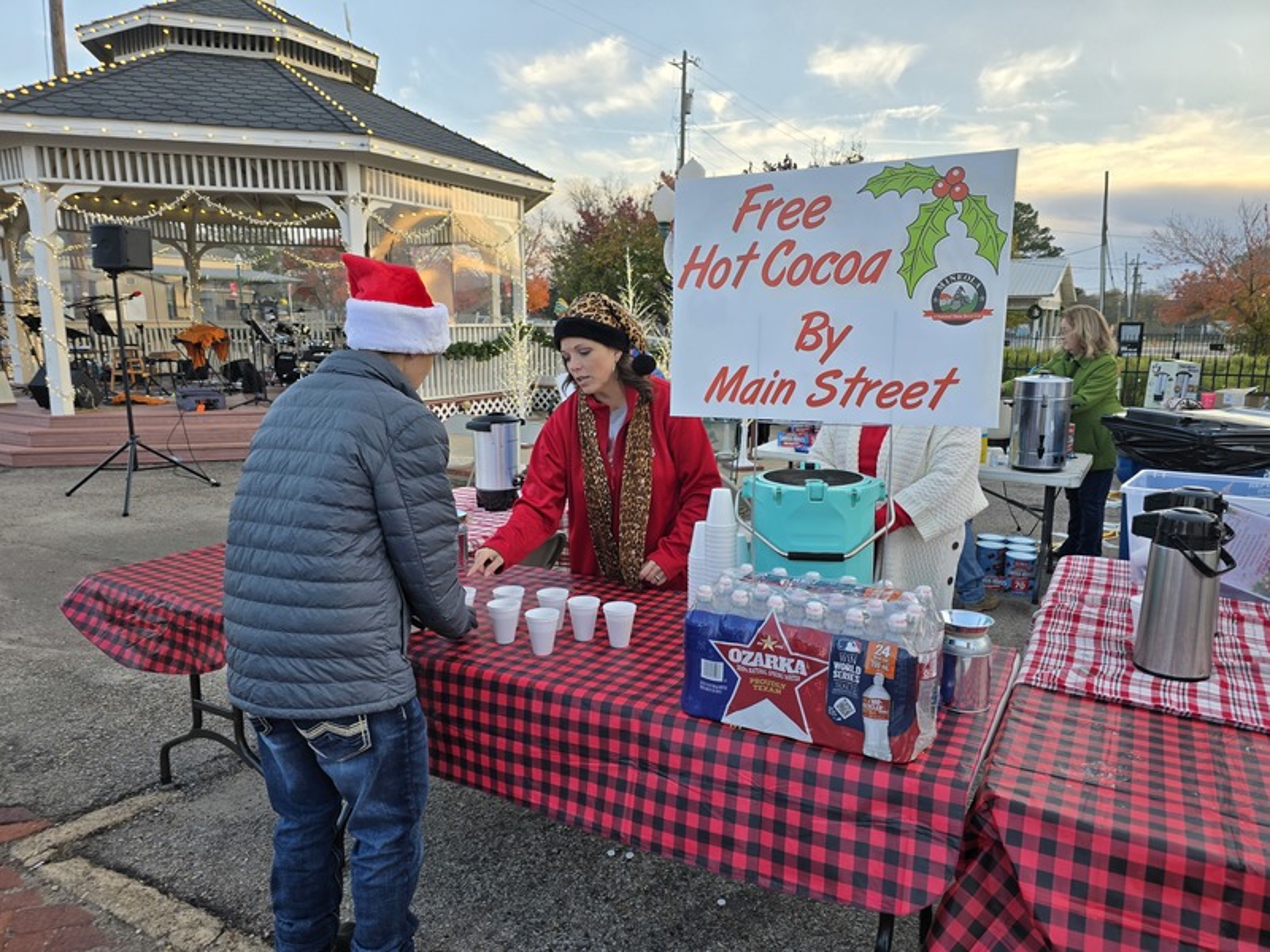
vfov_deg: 58.9
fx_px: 844
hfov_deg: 73.9
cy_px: 476
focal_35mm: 23
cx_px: 635
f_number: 1.7
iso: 16
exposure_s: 1/120
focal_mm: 6.3
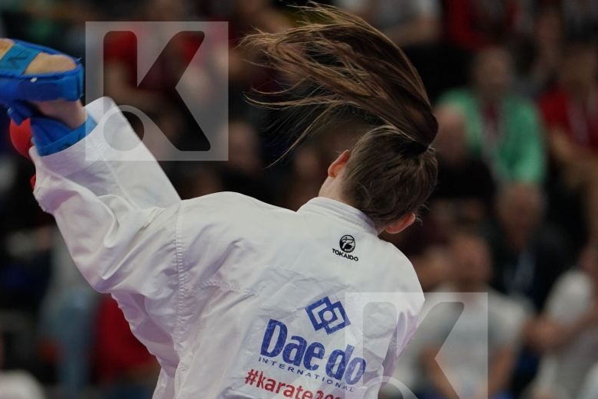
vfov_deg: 3.0
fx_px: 7659
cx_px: 157
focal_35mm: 461
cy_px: 362
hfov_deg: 4.5
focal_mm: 200
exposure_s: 1/1000
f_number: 2.8
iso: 1250
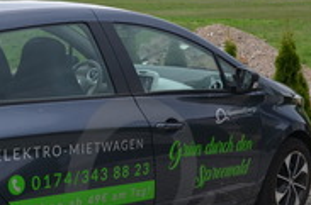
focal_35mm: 77
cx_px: 223
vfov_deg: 17.6
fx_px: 663
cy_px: 82
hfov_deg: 26.1
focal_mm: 22
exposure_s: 1/200
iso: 200
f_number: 7.1
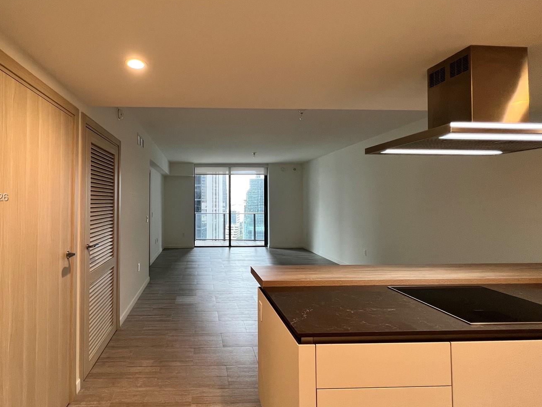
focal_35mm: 16
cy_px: 198
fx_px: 251
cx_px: 212
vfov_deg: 78.1
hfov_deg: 93.0
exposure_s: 1/120
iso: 125
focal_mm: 1.57
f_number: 1.8
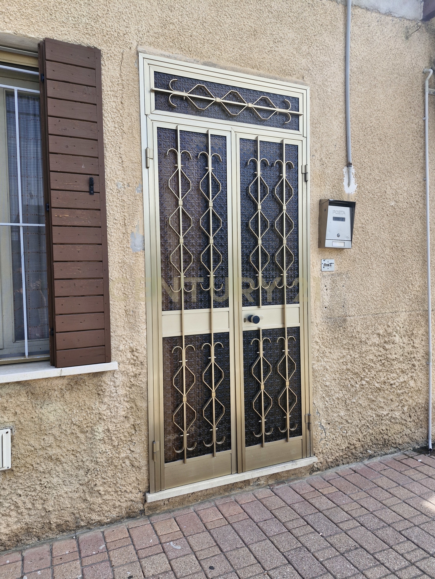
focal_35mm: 23
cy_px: 290
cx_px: 218
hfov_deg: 58.9
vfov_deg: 73.9
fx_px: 385
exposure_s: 1/846
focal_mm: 5.54
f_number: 1.8
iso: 50
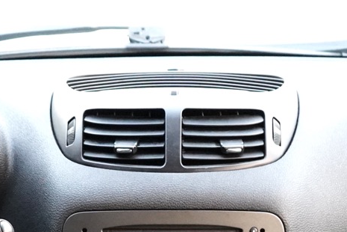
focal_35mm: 128
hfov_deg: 16.0
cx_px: 157
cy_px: 477
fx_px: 1234
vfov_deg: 9.9
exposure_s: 1/160
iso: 10000
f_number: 3.5
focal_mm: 31
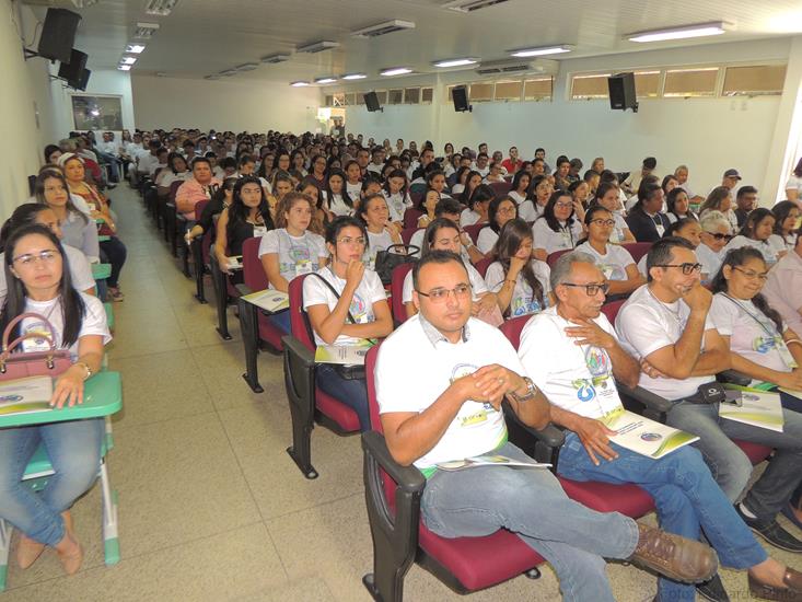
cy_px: 301
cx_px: 401
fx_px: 556
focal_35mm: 24
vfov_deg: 56.8
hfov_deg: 71.6
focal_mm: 4.3
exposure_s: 1/30
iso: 250
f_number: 3
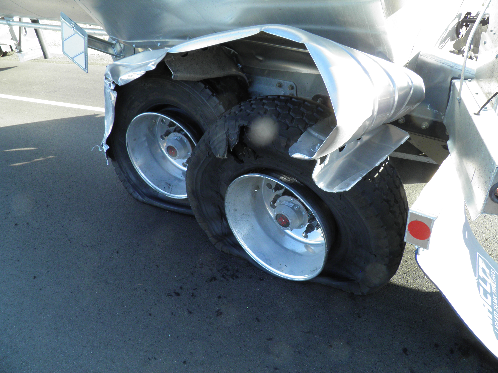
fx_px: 403
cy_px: 186
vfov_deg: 49.7
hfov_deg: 63.4
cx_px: 249
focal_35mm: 28
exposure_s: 1/40
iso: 50
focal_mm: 4.9
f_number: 4.5
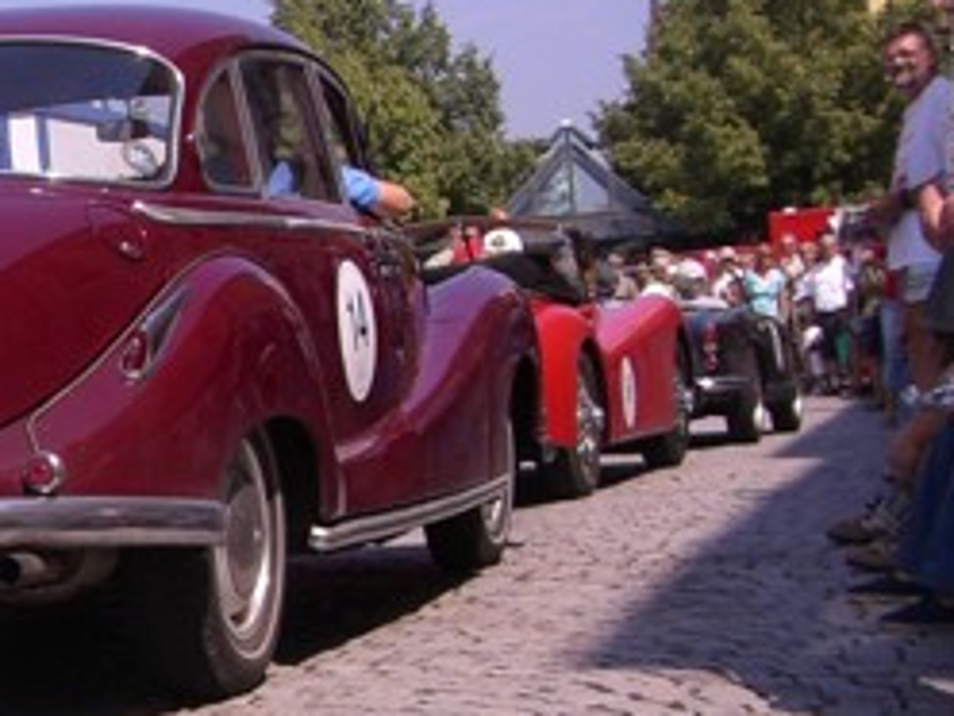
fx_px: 2701
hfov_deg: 19.2
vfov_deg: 15.0
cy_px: 562
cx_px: -100
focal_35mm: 98
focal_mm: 6.2
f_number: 4.3
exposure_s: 1/640
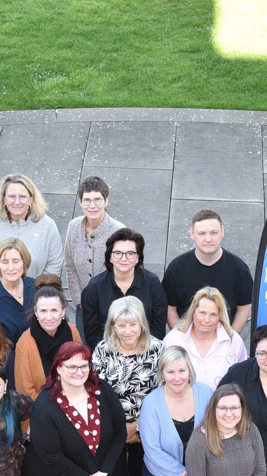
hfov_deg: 11.0
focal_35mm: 109
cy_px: 361
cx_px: 239
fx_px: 1372
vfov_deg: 19.5
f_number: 5.6
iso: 450
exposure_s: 1/125
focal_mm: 38
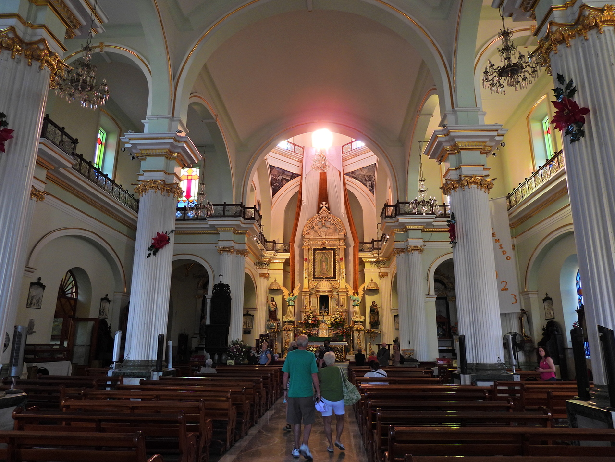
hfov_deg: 71.6
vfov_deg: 56.8
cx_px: 308
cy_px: 231
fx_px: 426
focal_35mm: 24
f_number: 2.8
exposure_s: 1/30
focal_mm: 4.3
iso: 100
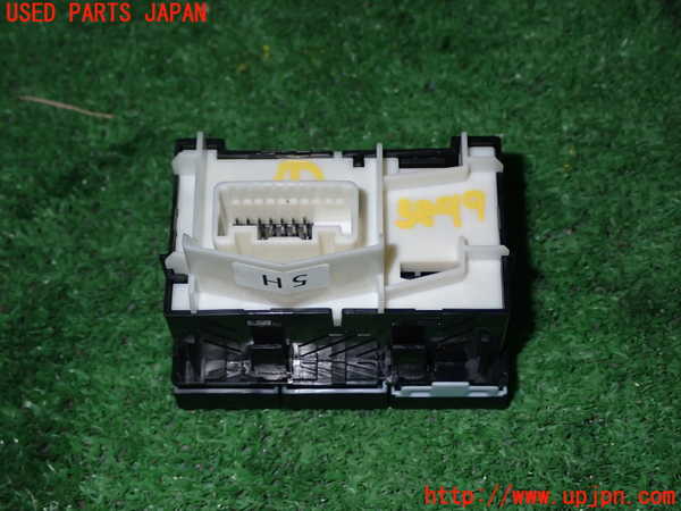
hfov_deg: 31.2
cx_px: 340
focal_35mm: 62
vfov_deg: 23.7
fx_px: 1220
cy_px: 256
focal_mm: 11.09
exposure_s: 1/60
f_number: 10
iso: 320
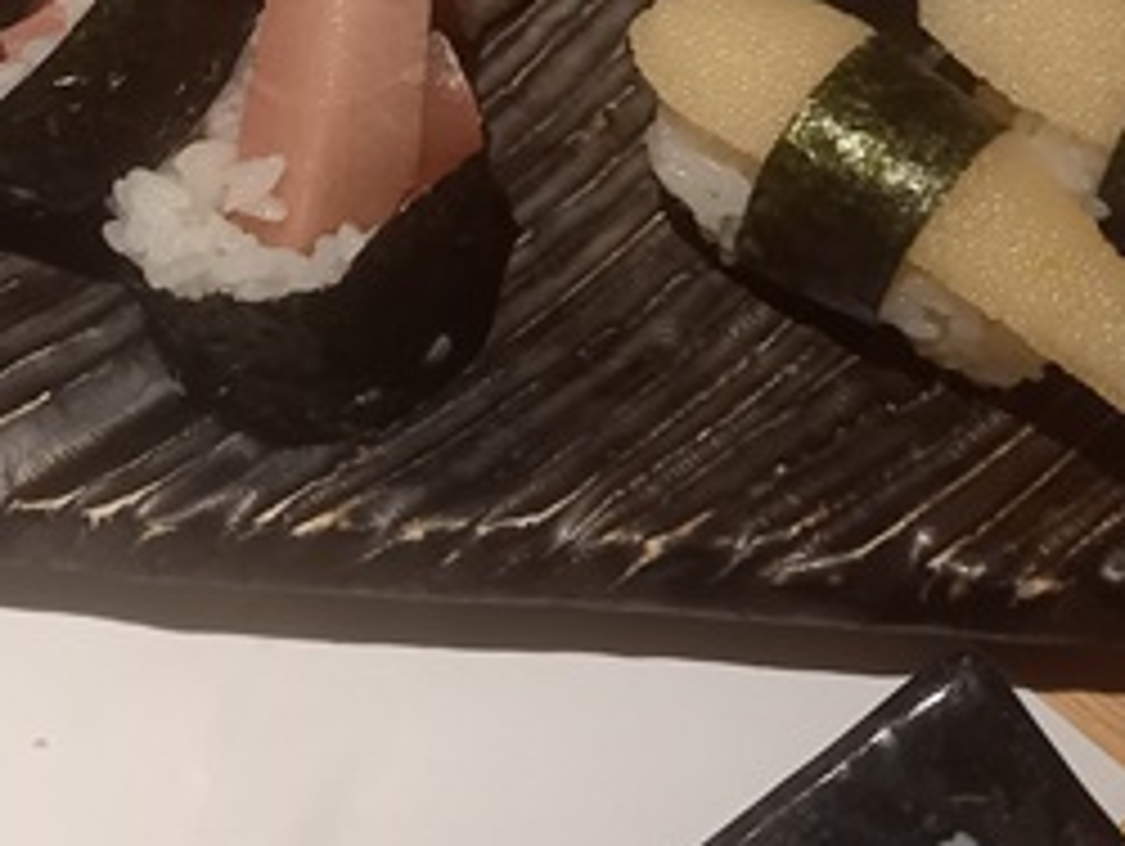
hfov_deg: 29.8
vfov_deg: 22.1
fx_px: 2082
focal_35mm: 64
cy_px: 0
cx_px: 284
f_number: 1.8
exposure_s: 1/60
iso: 400
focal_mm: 4.65
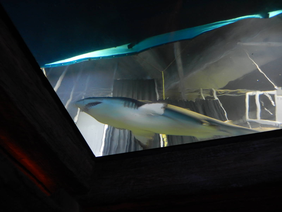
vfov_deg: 54.9
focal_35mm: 25
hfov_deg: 69.4
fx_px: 204
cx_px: 141
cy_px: 106
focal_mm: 4.5
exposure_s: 1/15
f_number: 3.4
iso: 720
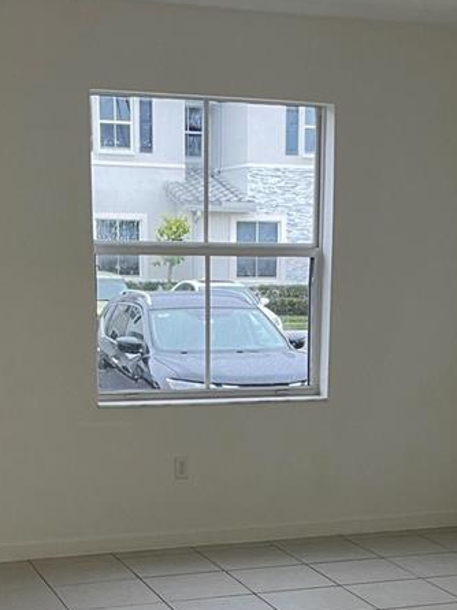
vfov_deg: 26.8
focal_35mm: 70
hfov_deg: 21.0
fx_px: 1233
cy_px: 551
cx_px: 278
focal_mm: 4.2
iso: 80
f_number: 1.6
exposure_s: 1/60
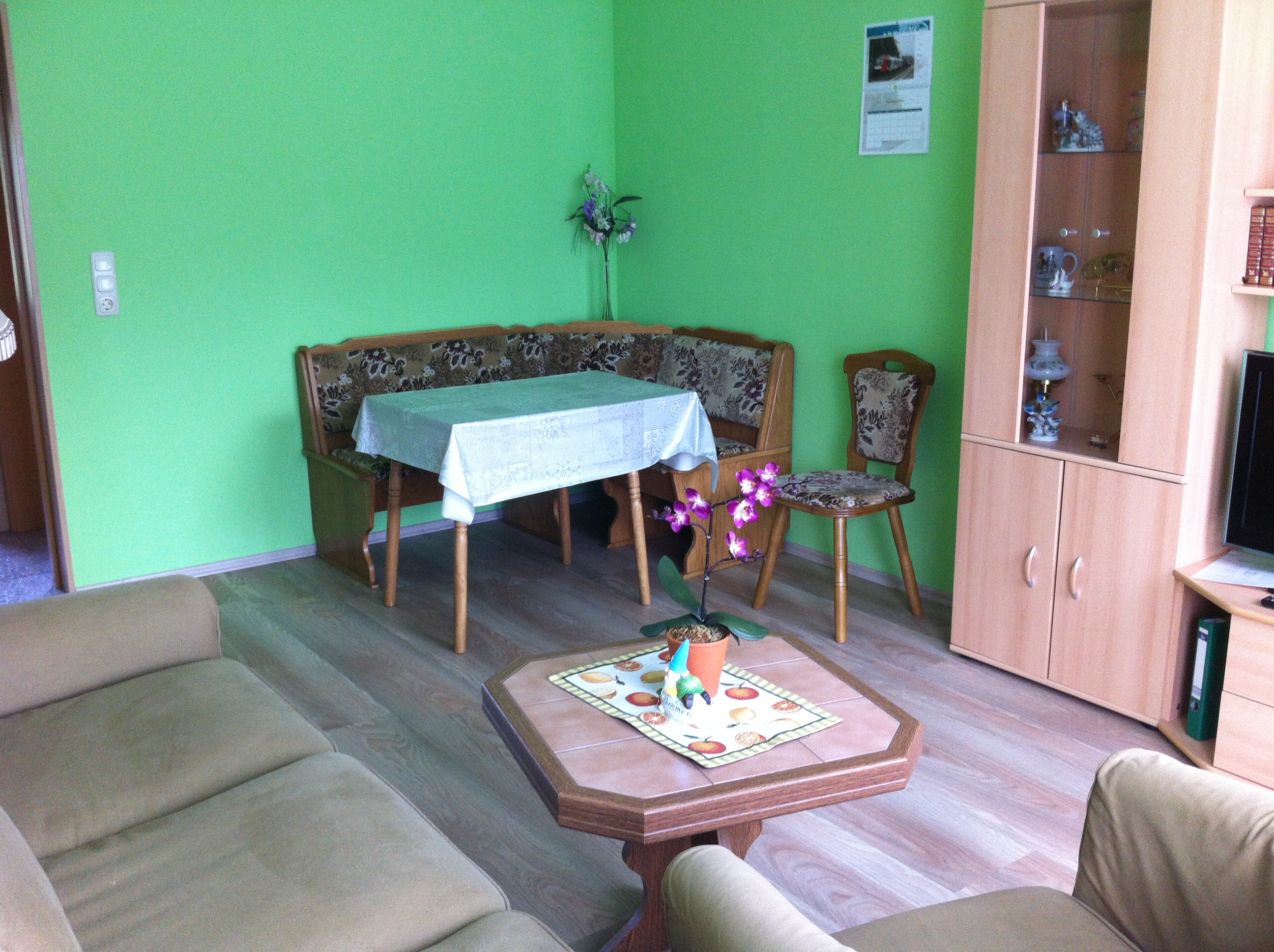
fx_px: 1286
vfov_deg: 40.6
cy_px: 476
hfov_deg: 52.7
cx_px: 637
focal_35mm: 35
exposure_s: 1/15
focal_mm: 3.85
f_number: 2.8
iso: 125
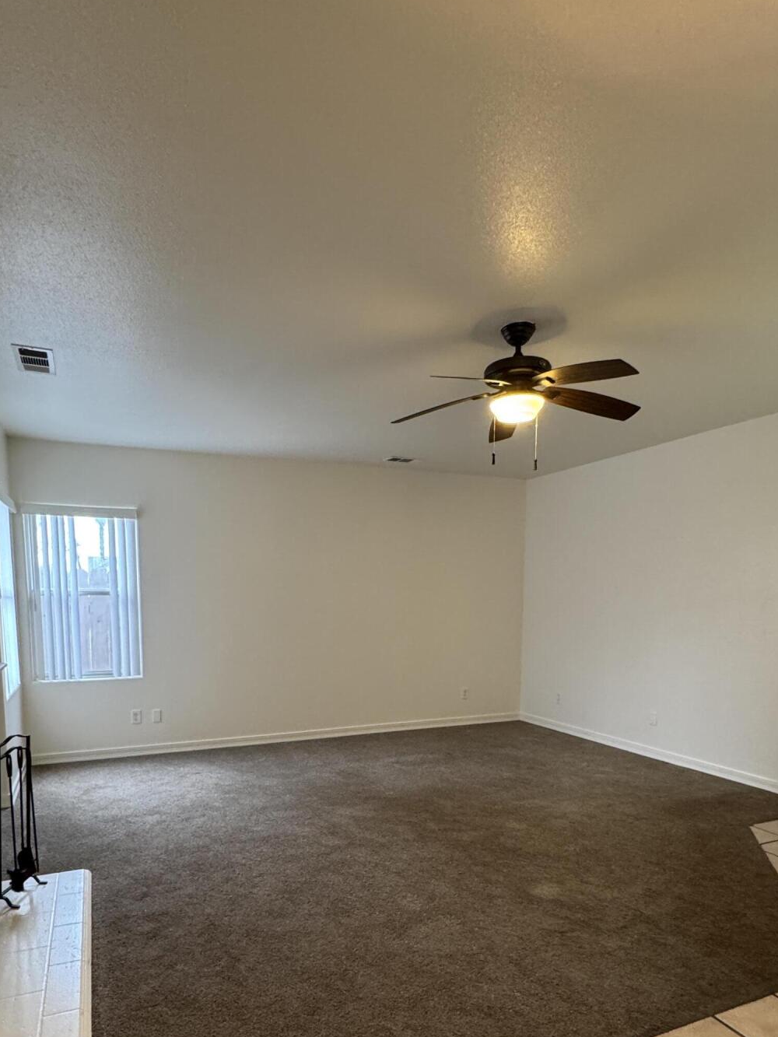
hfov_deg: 63.3
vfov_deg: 77.1
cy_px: 667
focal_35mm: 21
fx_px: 629
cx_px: 344
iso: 400
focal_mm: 2.22
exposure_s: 1/60
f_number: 2.2
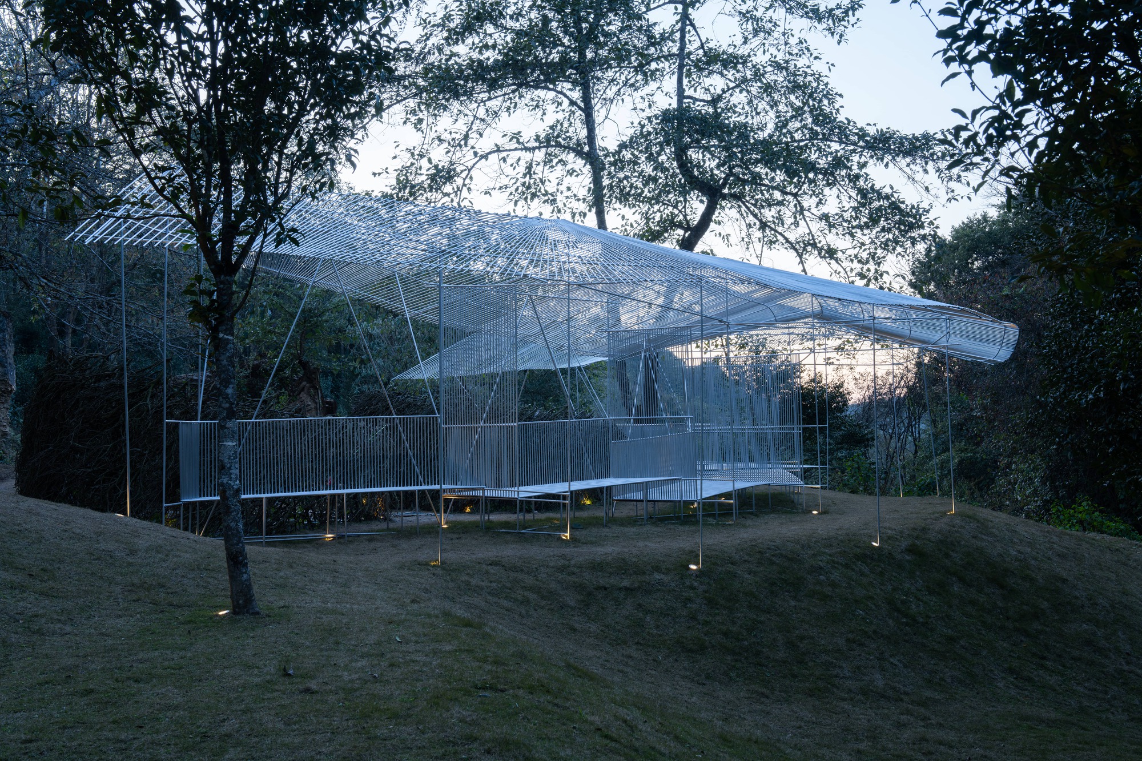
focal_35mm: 40
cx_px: 571
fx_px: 1269
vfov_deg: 33.4
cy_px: 380
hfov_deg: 48.5
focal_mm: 40
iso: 100
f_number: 9
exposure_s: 1/10
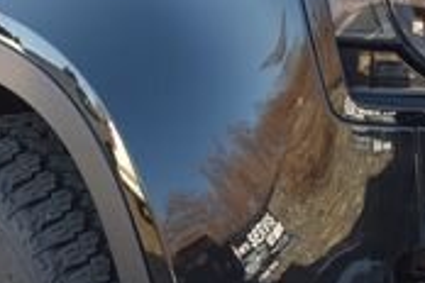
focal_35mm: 283
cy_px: 12
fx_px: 3341
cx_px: 208
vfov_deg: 4.8
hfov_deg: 7.3
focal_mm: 48
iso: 500
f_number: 6.3
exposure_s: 1/160
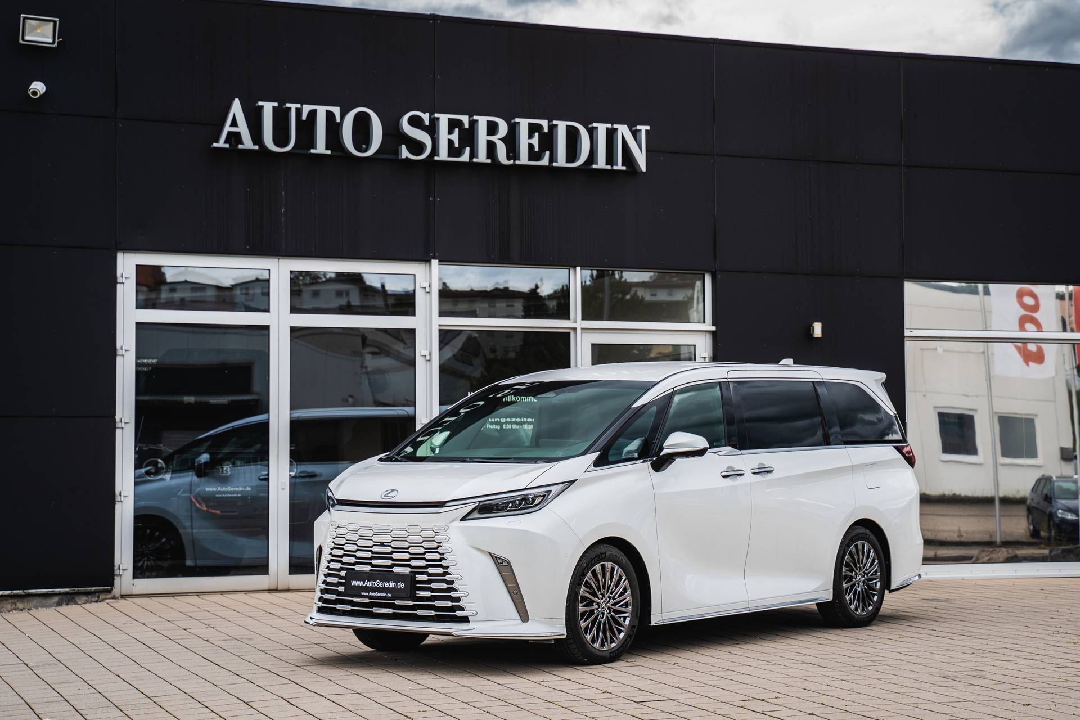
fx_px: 1800
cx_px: 540
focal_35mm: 60
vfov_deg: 22.6
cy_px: 360
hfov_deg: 33.4
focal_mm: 60
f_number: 5
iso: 160
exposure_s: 1/320
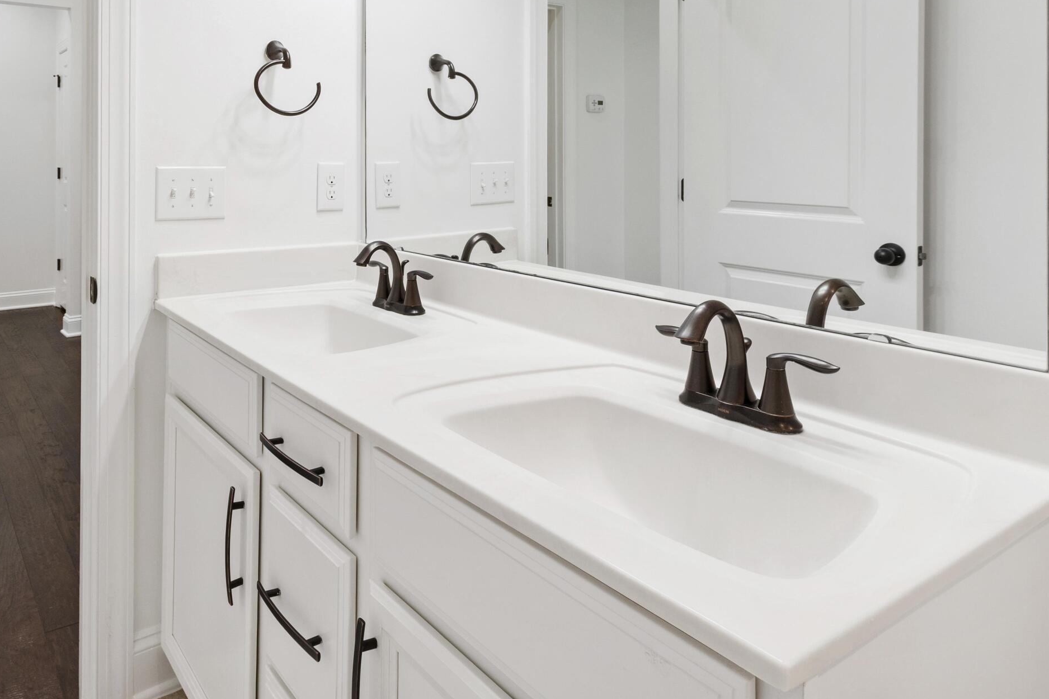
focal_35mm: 24
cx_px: 358
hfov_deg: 71.8
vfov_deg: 50.5
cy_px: 159
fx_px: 699
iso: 100
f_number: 8
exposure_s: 1/3
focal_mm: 10
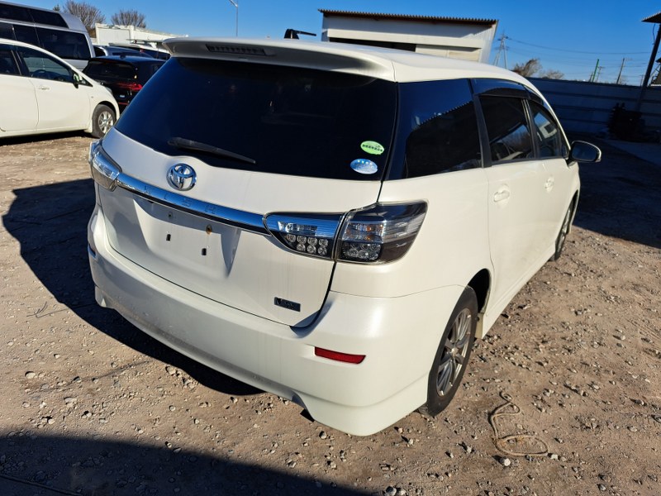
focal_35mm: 24
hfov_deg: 71.6
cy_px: 248
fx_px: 458
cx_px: 330
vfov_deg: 56.8
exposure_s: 1/1757
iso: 50
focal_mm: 5.23
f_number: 1.8
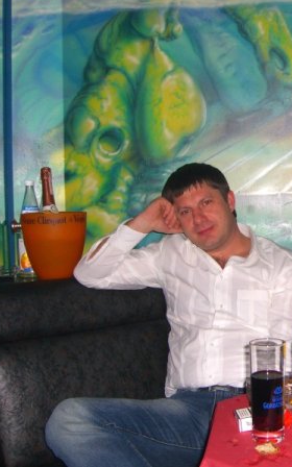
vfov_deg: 37.5
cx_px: 296
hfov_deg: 23.0
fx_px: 688
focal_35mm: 54
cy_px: 234
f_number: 2.8
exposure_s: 1/60
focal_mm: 7.9
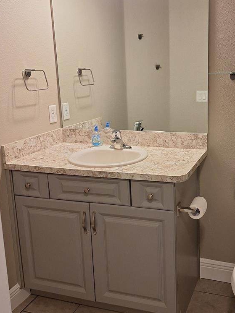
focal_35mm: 37
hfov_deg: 38.0
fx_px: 335
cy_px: 136
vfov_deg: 50.0
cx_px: 164
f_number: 1.8
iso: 125
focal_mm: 5.54
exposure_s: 1/50
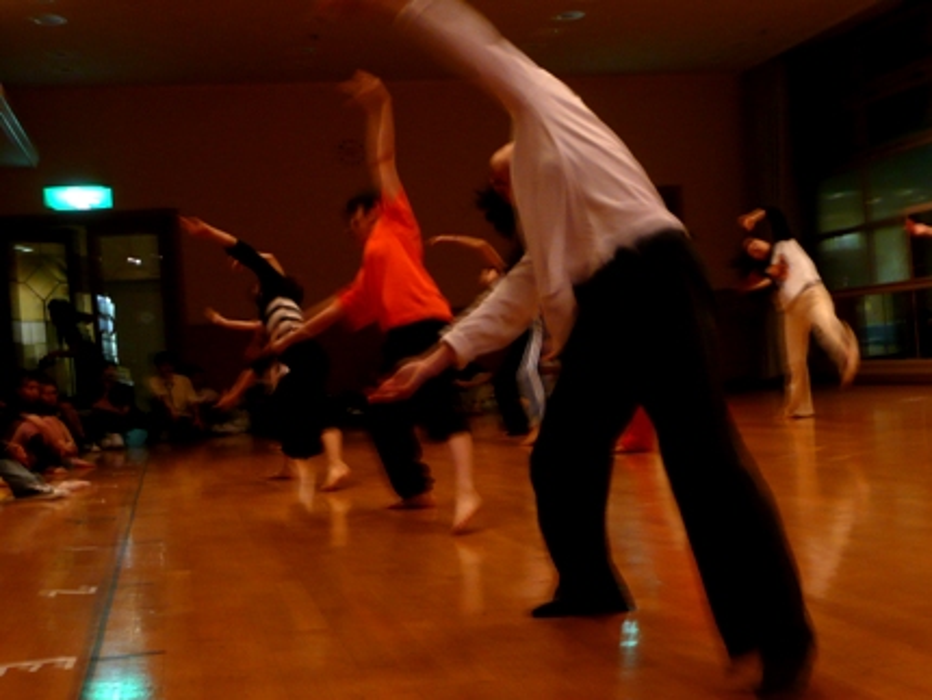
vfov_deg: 32.2
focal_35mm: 45
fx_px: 1212
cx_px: 466
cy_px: 350
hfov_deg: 42.1
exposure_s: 1/8
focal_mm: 7.3
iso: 200
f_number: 4.1
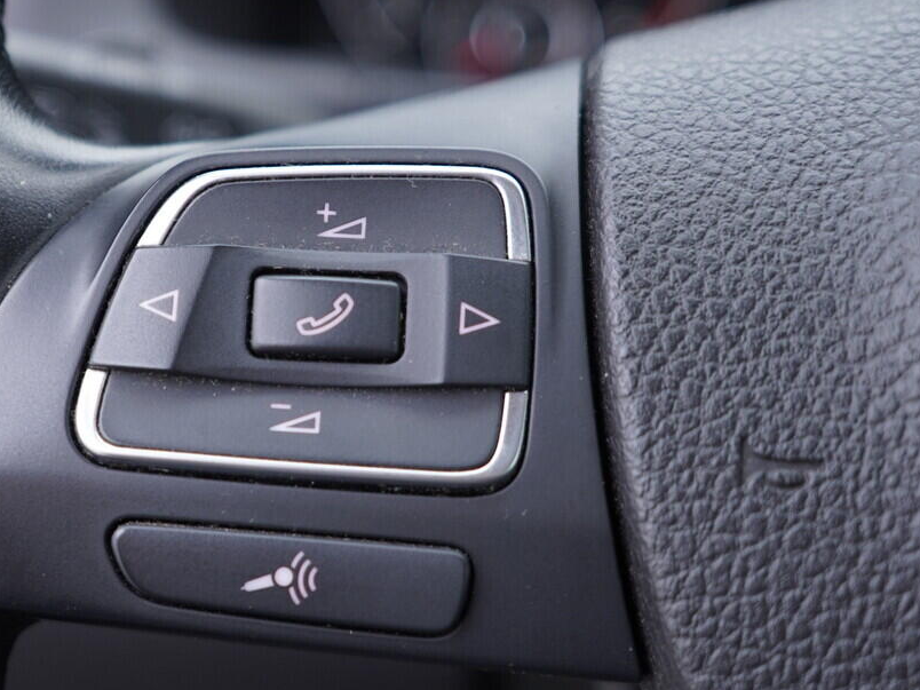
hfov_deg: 30.8
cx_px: 268
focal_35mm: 62
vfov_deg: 23.6
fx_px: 1648
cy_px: 363
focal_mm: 24
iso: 200
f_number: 2.8
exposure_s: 1/40
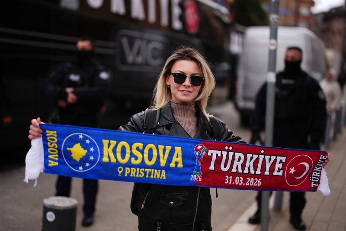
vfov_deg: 27.0
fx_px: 480
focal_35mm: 50
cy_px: 116
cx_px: 173
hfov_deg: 39.6
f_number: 1.3
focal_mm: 50
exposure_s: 1/4000
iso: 125
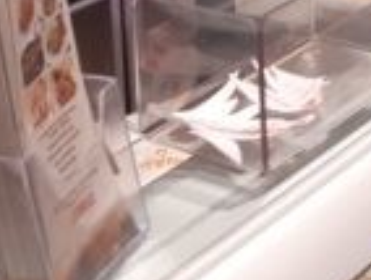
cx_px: 316
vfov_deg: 10.6
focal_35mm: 127
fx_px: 1363
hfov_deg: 15.4
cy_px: -304
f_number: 1.7
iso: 64
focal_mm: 3.92
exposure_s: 1/100
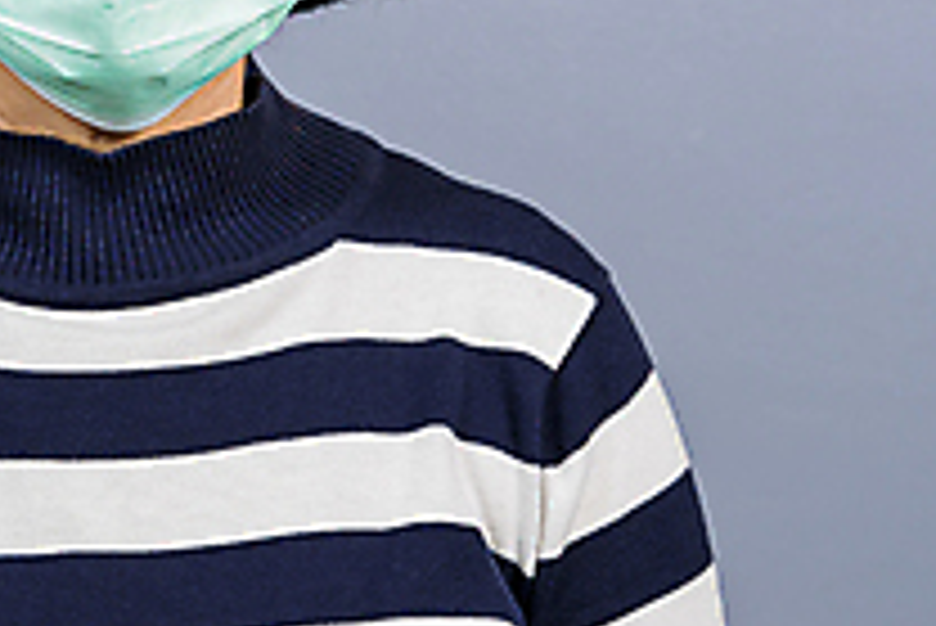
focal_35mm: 245
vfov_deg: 5.6
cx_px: 148
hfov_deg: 8.4
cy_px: 9
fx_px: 6374
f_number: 9
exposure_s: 1/60
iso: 200
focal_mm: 85
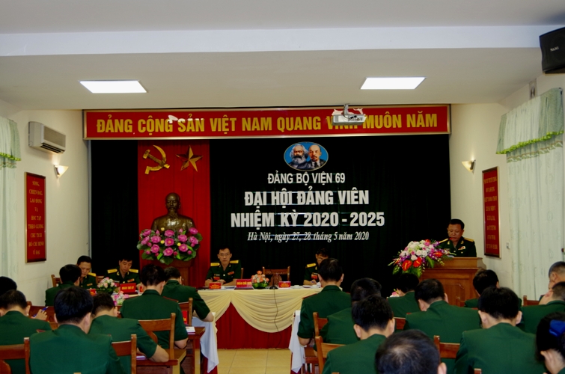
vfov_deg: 29.1
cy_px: 187
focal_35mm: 46
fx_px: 720
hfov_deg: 42.8
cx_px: 282
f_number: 4.5
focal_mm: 31
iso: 400
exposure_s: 1/30
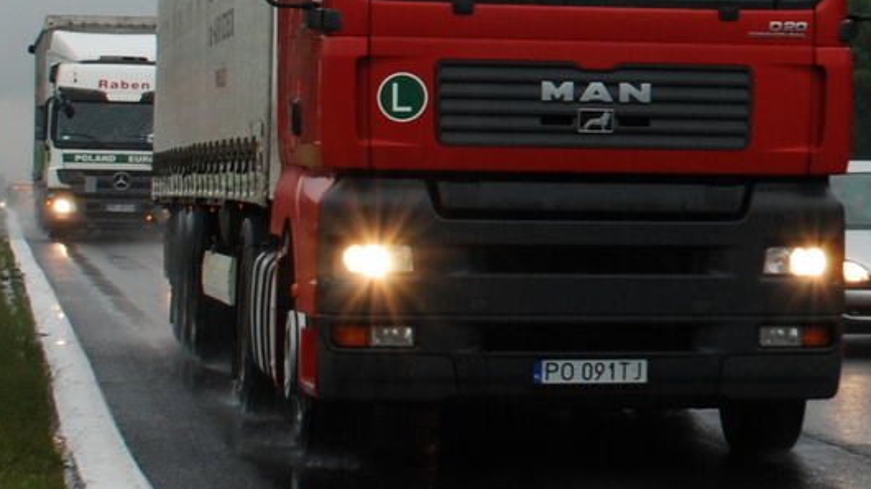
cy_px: 109
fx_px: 2124
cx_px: 672
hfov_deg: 22.9
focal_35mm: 92
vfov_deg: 13.1
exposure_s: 1/60
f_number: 11
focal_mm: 31
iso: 250
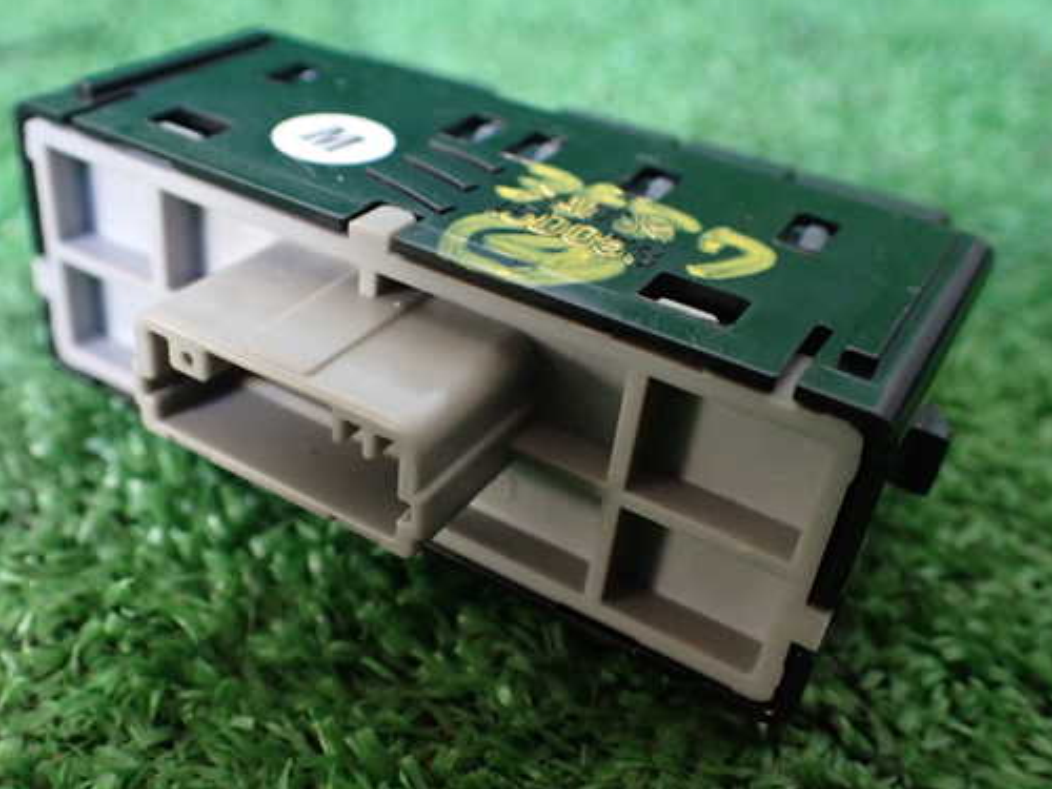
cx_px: 459
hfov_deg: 51.2
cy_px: 406
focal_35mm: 36
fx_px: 1094
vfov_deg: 39.7
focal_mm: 5.4
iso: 800
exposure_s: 1/80
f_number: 2.3
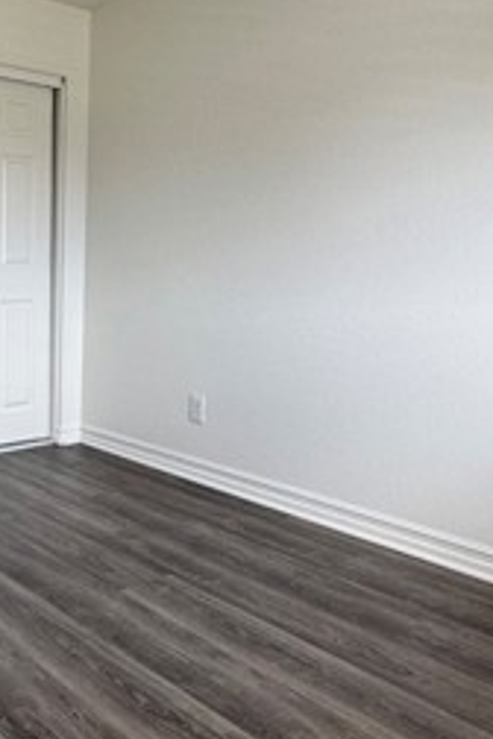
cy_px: 311
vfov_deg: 51.7
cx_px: 79
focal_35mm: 37
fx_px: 760
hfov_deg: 34.5
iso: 125
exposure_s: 1/99
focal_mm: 2.22
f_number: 2.2
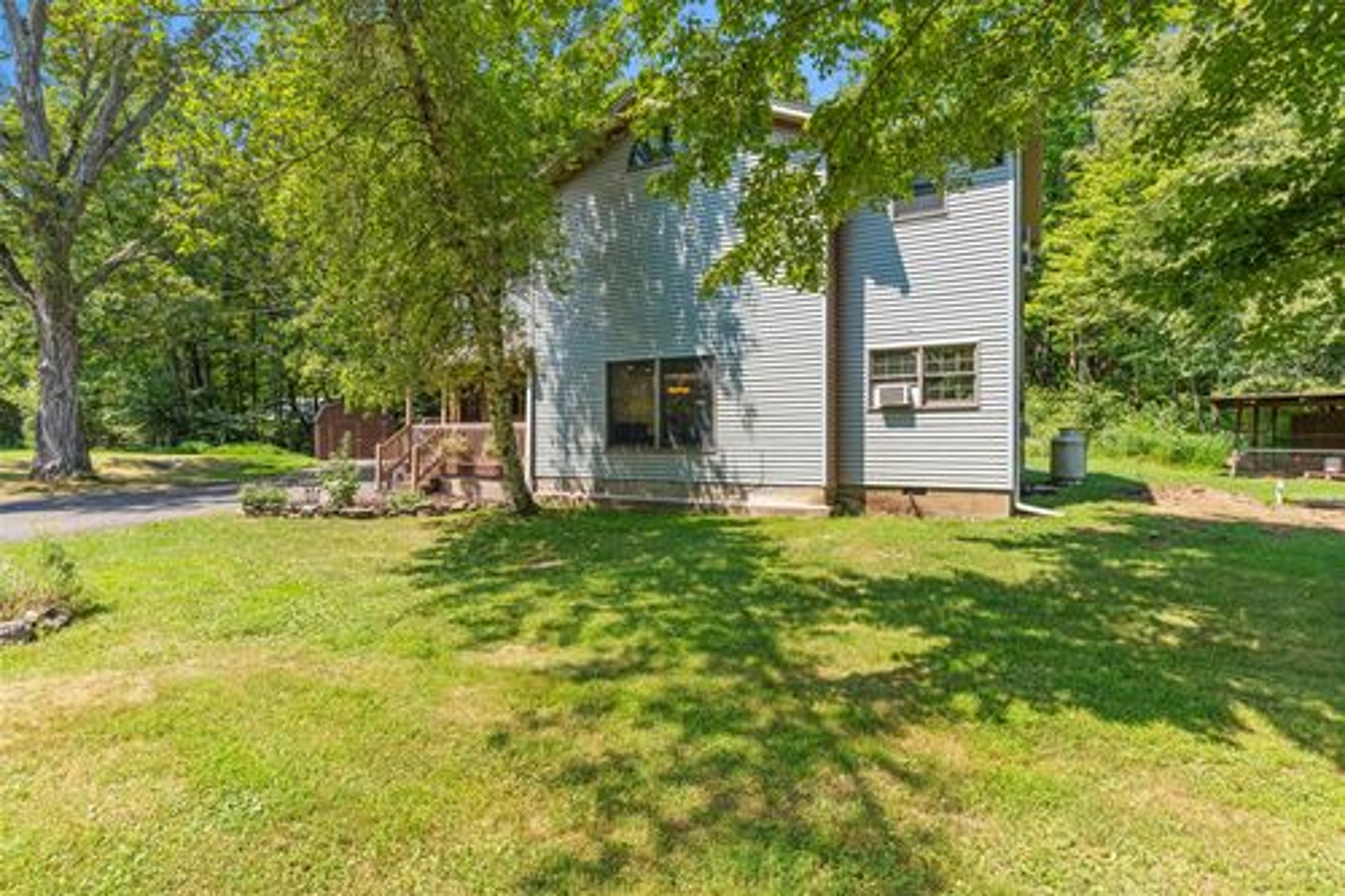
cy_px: 448
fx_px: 635
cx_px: 672
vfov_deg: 70.4
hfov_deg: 93.3
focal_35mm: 17
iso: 320
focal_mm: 17
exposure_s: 1/40
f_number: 8
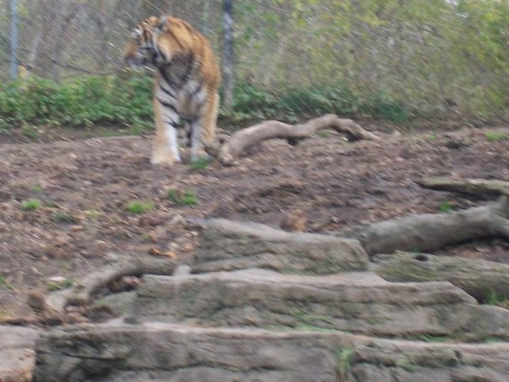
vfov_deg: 6.9
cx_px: 230
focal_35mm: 216
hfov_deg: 9.2
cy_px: 64
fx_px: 3176
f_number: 4.8
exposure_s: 1/60
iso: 88
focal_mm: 18
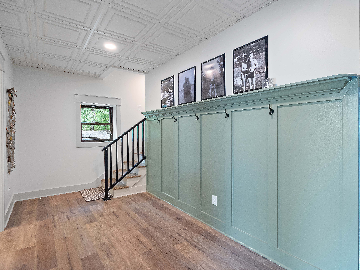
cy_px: 135
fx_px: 187
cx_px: 180
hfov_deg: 87.8
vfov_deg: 71.6
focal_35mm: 18
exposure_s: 1/6
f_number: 5.6
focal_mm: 9
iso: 400
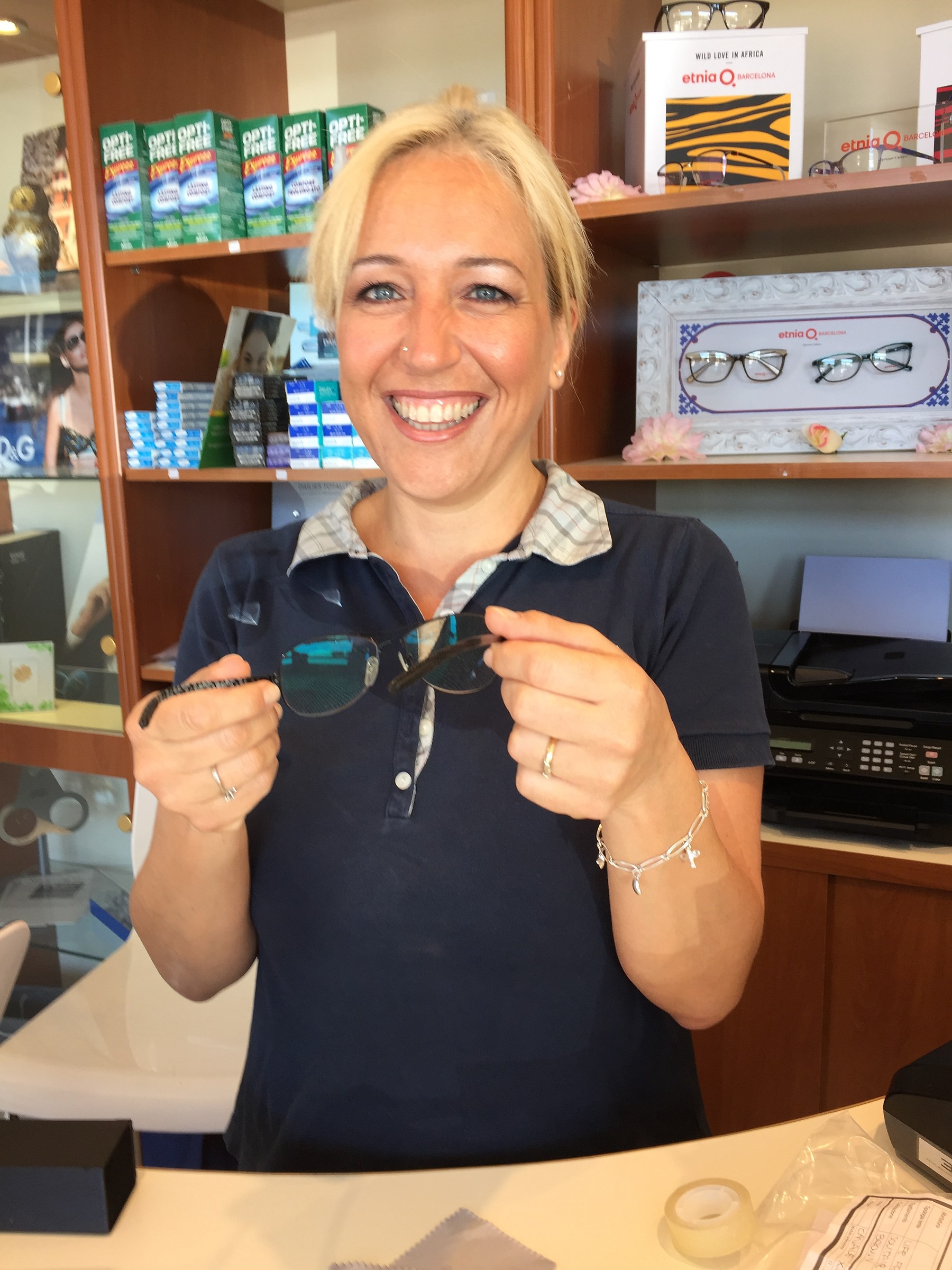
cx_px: 476
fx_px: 1063
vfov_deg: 61.7
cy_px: 635
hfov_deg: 48.2
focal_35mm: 29
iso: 40
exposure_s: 1/50
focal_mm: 4.15
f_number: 2.2
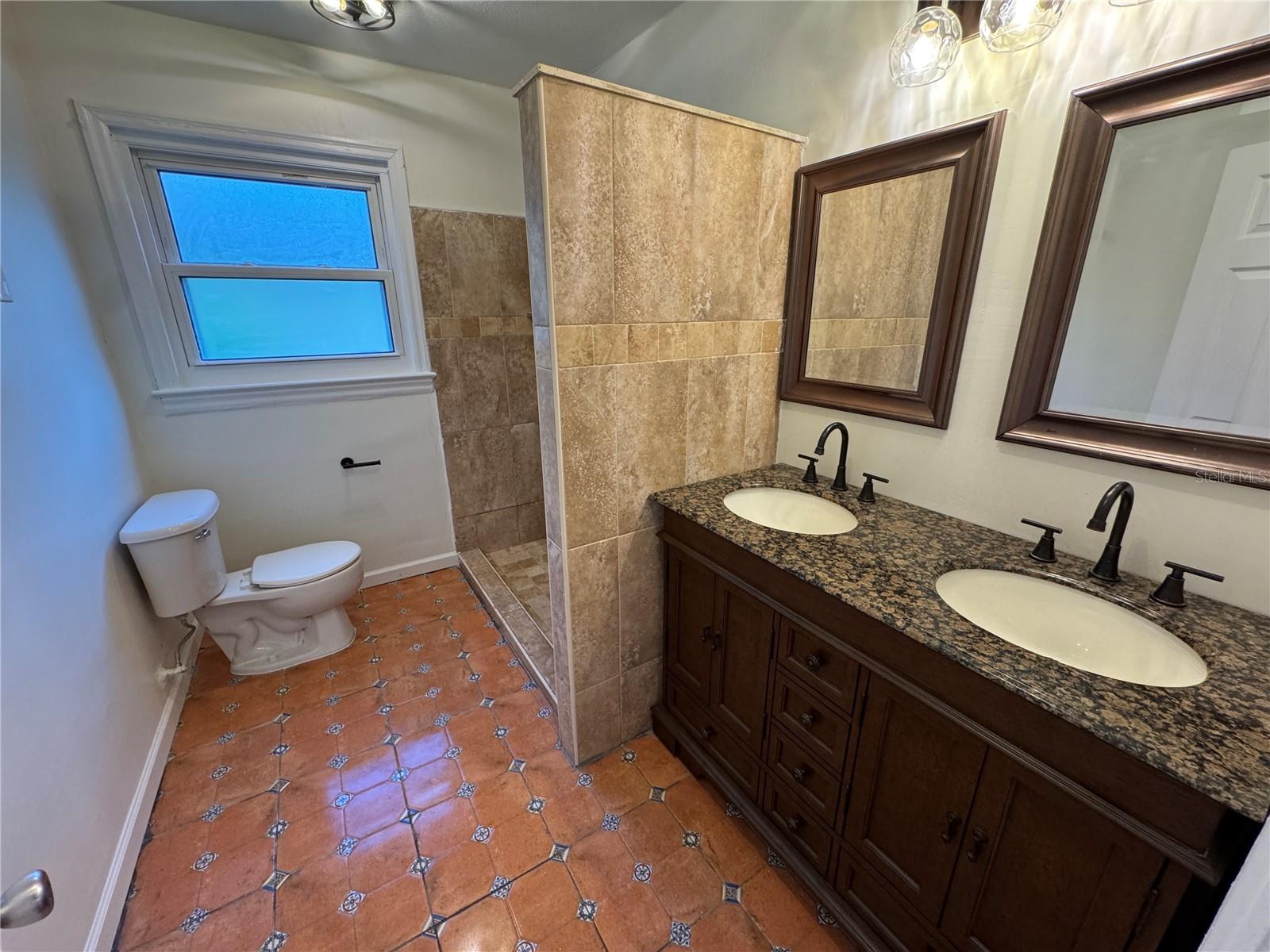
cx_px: 635
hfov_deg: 102.1
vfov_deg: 85.7
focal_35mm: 14
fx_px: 514
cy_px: 476
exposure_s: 1/120
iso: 250
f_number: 2.2
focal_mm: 2.22
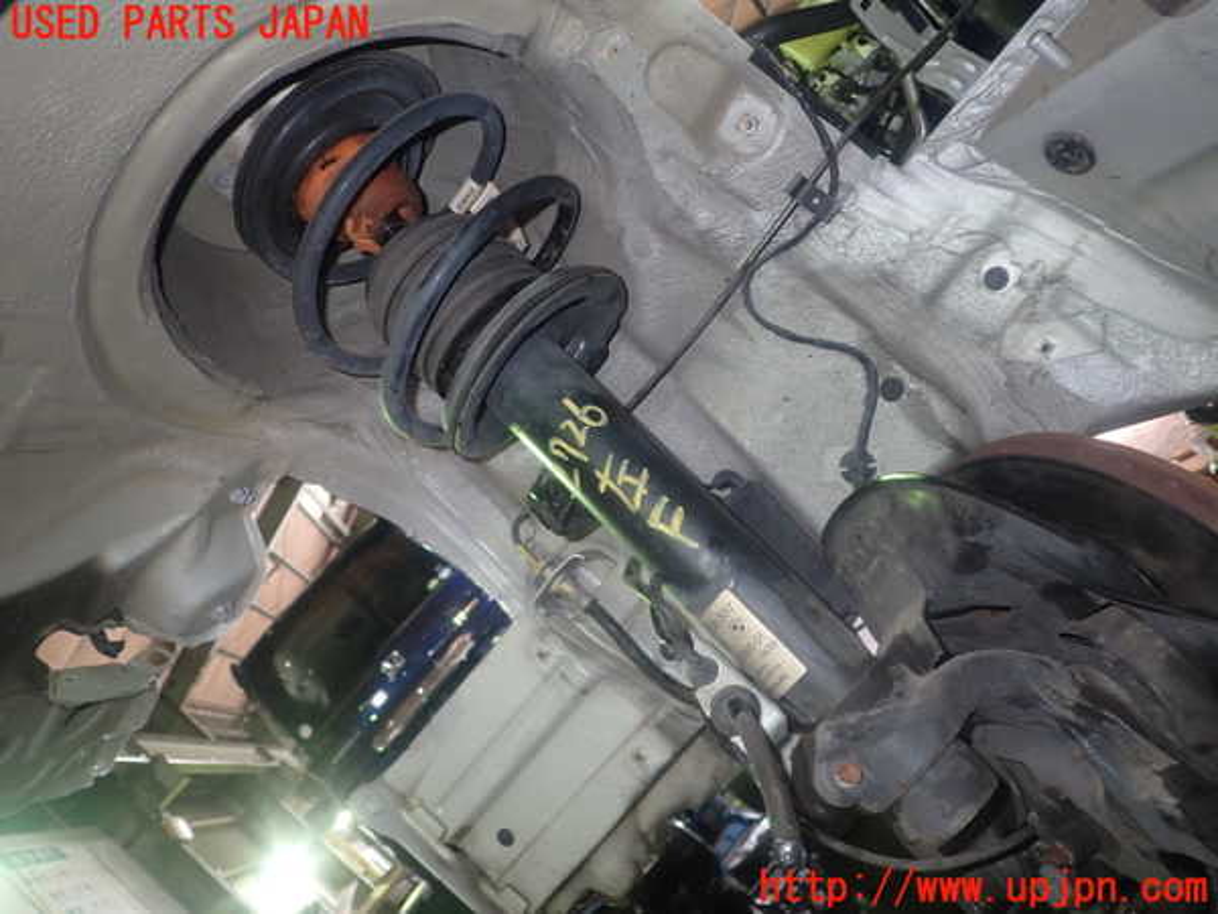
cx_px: 609
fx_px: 985
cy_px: 457
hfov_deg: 63.4
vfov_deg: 49.7
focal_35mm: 28
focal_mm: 5.05
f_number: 2.2
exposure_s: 1/30
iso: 200
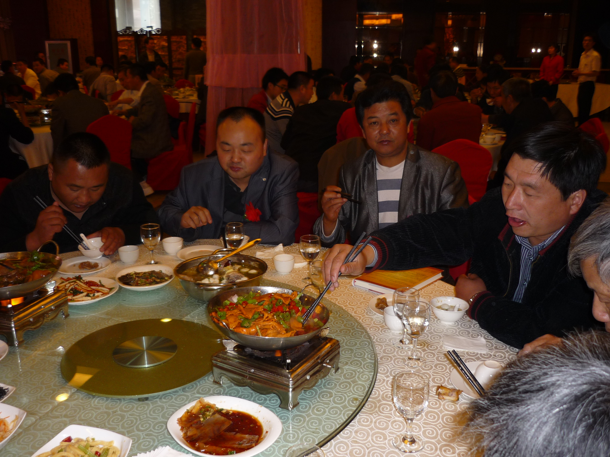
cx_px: 305
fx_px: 582
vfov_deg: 42.9
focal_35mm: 33
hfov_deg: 55.4
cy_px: 228
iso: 100
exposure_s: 1/30
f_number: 2.8
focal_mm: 5.5
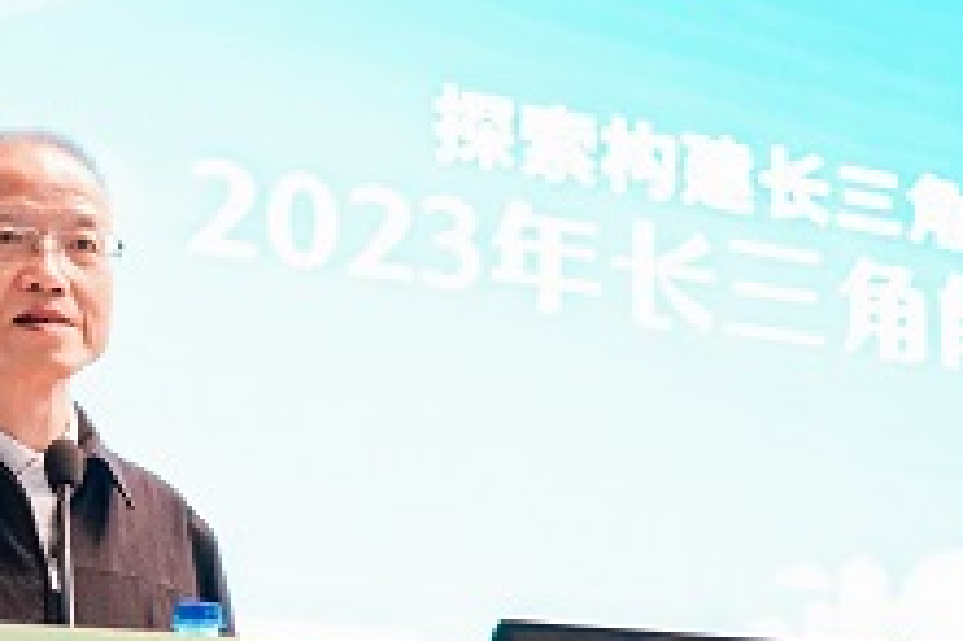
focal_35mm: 92
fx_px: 2459
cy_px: 523
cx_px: 610
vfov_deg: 14.7
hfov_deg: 22.1
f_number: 4
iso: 1600
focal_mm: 35
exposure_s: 1/100
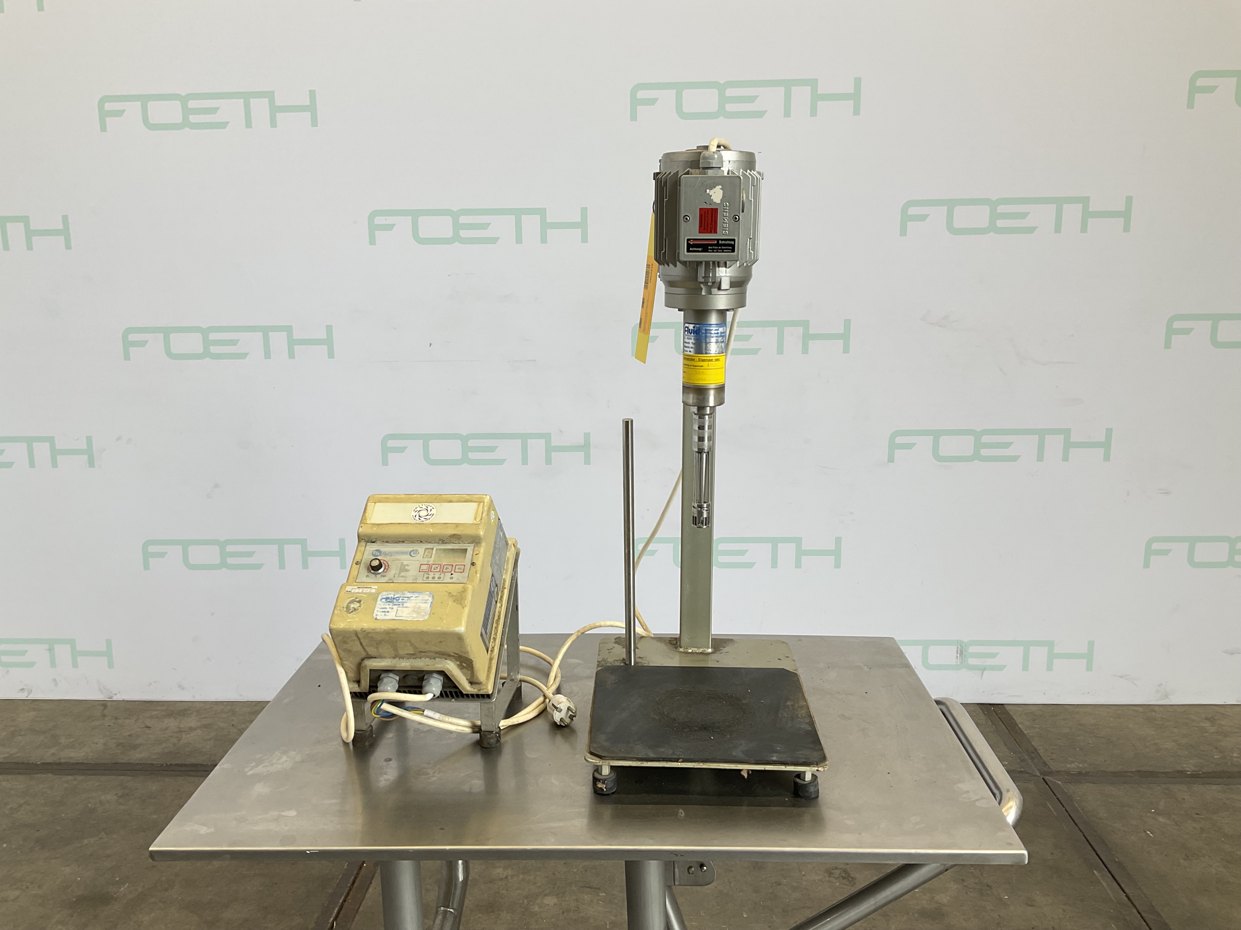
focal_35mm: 29
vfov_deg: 48.2
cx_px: 620
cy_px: 465
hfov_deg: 61.7
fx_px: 1040
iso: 25
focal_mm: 3
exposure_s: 1/100
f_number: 1.8
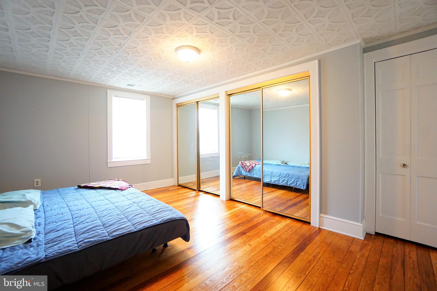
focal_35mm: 15
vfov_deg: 77.3
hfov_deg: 100.4
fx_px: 182
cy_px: 146
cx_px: 218
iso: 3200
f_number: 4
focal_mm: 10
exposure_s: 1/125
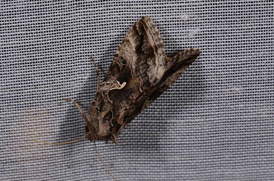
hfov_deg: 16.1
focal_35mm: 128
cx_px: 137
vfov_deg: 10.7
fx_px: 968
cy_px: 90
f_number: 32
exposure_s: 1/60
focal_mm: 85
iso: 100
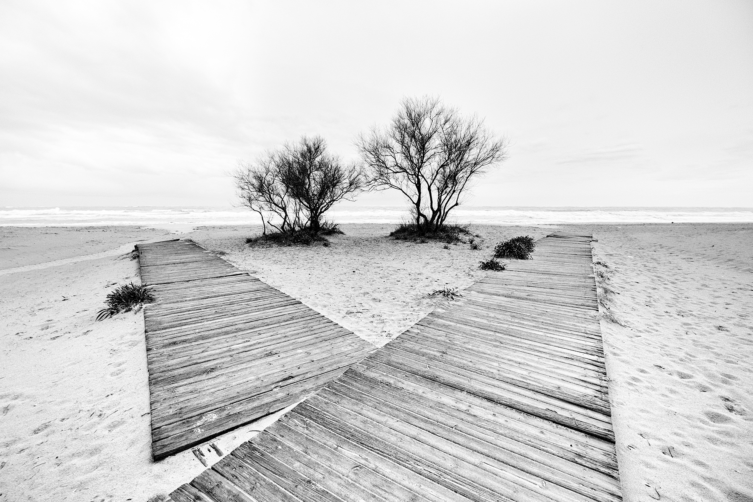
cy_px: 251
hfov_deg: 100.4
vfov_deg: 77.3
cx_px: 376
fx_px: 314
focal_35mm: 15
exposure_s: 1/10
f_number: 4
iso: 800
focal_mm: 10
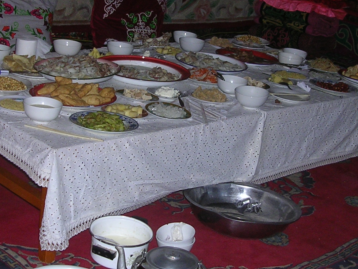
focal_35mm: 73
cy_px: 118
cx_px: 171
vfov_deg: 20.2
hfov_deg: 26.7
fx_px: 755
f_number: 2.8
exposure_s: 1/60.1
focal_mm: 5.8
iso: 59
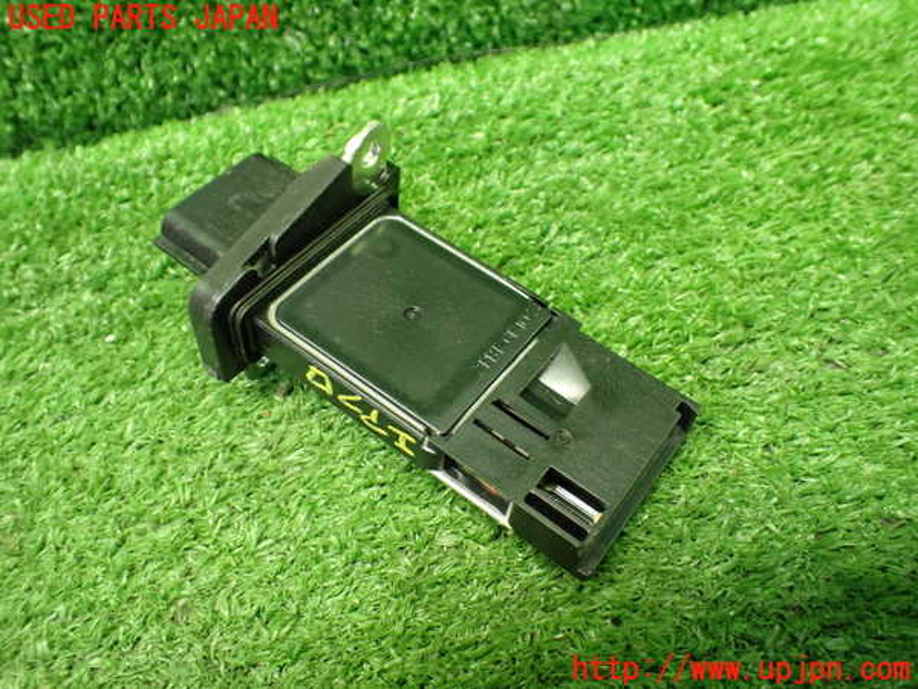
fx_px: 796
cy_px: 344
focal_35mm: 30
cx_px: 459
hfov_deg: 60.0
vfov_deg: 46.8
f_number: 2.3
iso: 800
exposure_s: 1/60
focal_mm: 5.4
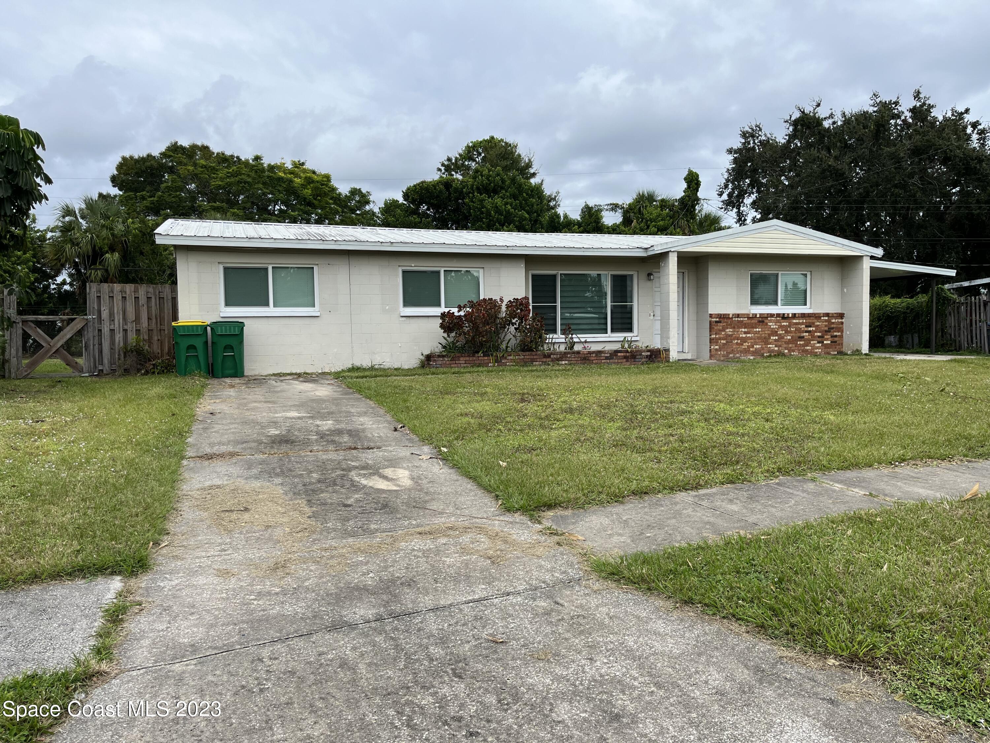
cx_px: 495
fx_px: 744
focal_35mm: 26
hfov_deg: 67.3
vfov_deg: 53.1
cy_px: 372
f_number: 1.6
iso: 50
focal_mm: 5.1
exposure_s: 1/2688
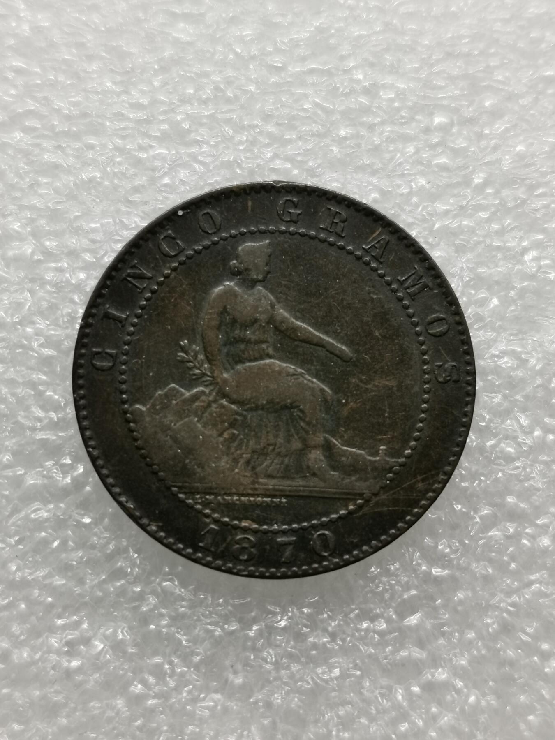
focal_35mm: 67
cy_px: 370
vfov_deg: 29.0
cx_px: 278
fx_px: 1432
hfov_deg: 21.9
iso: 64
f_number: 1.6
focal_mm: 5.56
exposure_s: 1/100
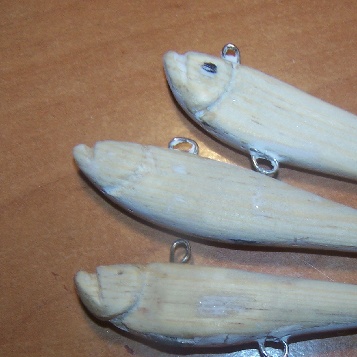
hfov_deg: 24.6
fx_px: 817
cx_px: 223
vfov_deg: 24.3
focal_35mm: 70
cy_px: 274
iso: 80
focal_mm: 6.3
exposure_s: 1/60
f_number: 2.8
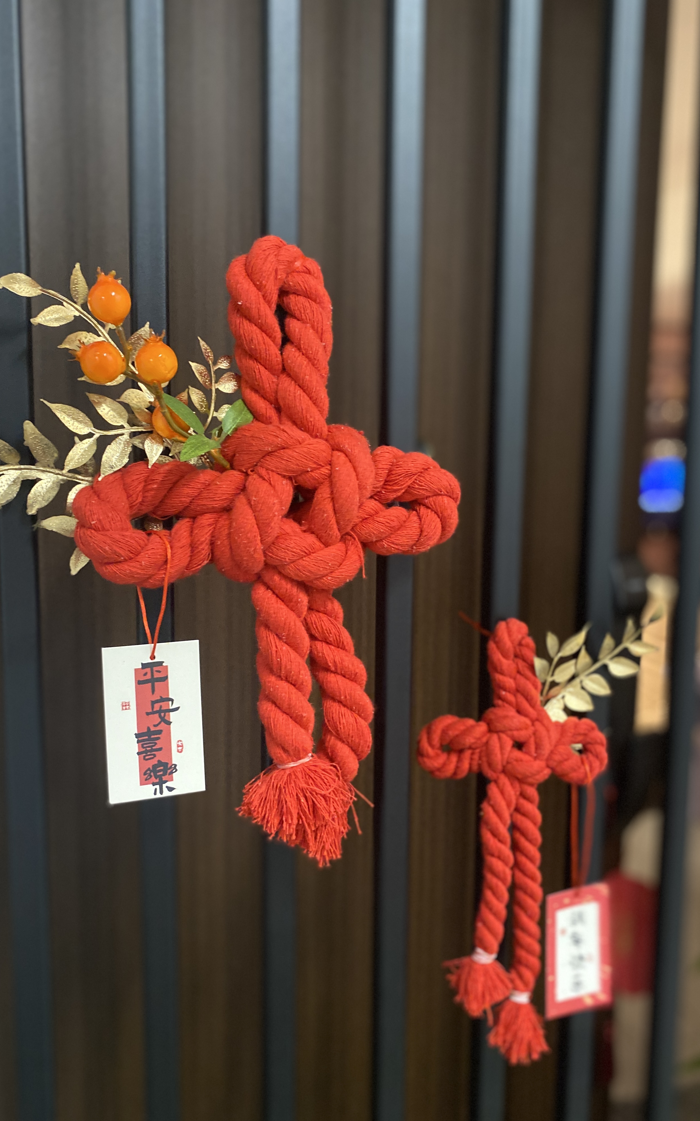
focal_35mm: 28
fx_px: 855
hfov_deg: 44.5
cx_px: 374
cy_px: 553
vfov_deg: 66.5
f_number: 1.8
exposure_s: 1/25
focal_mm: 4.25
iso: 500
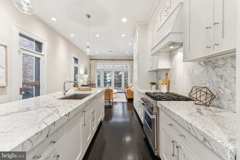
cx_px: 120
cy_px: 80
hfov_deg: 101.9
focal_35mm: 15
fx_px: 97
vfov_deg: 78.8
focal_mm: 14.6
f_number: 8
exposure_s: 1/6
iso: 200
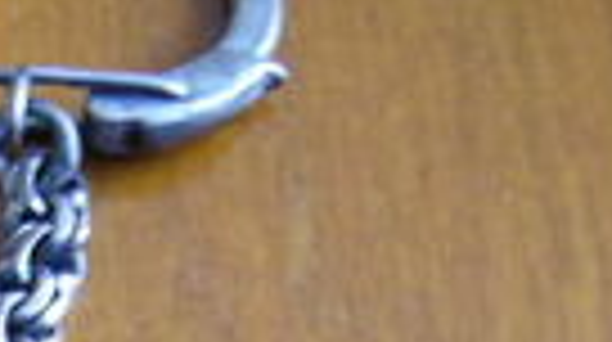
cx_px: 18
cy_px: 621
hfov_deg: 15.7
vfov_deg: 8.6
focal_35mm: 135
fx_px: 2187
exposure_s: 1/15
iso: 100
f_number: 2.8
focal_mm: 5.8
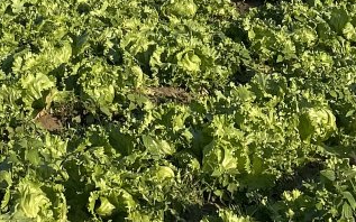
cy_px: -442
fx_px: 1348
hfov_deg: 14.8
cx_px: 6
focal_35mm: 139
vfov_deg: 8.1
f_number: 1.8
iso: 32
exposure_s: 1/2358
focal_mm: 4.25
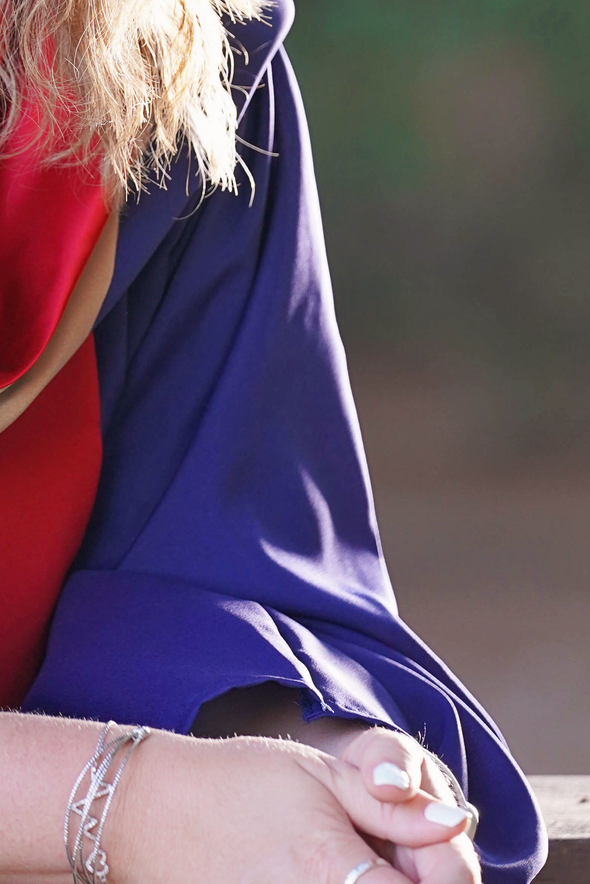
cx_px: -95
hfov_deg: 3.1
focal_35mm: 439
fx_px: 10791
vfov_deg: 4.7
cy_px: -64
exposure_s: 1/200
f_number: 4
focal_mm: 171
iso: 640
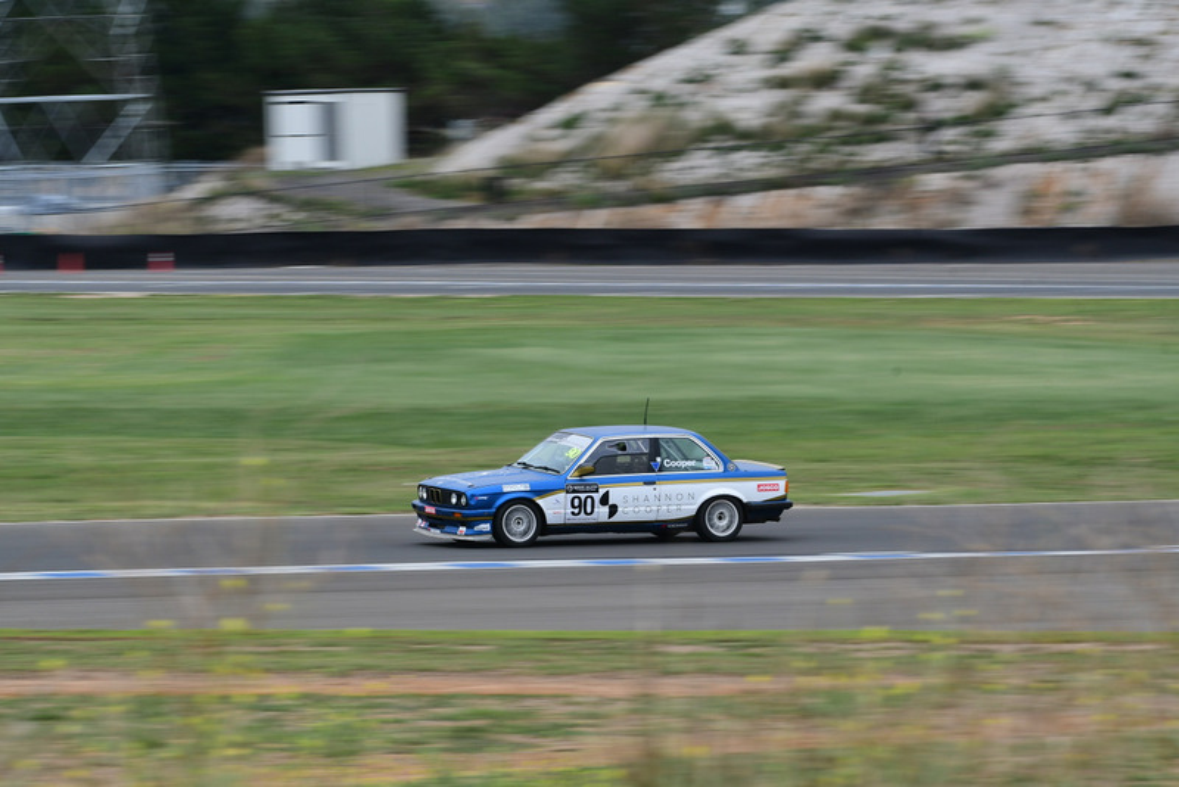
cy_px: 394
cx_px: 590
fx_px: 9828
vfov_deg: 4.6
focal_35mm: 300
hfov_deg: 6.9
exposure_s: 1/100
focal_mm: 200
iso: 200
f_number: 13
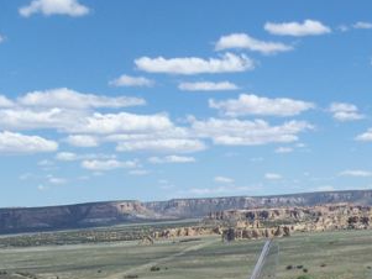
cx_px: 393
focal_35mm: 83
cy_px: 285
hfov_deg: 22.4
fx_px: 892
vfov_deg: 17.3
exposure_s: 1/250
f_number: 7.1
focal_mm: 6.4
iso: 64
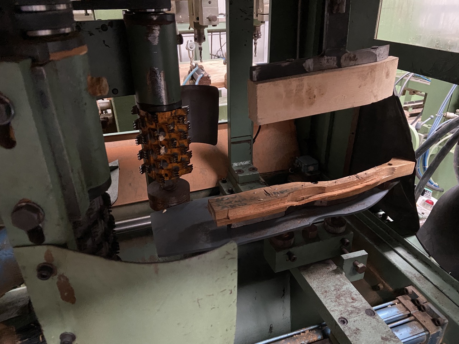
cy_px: 172
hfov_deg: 67.3
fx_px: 345
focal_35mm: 26
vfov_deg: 53.1
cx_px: 230
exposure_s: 1/30
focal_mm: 4.25
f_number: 1.8
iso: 800
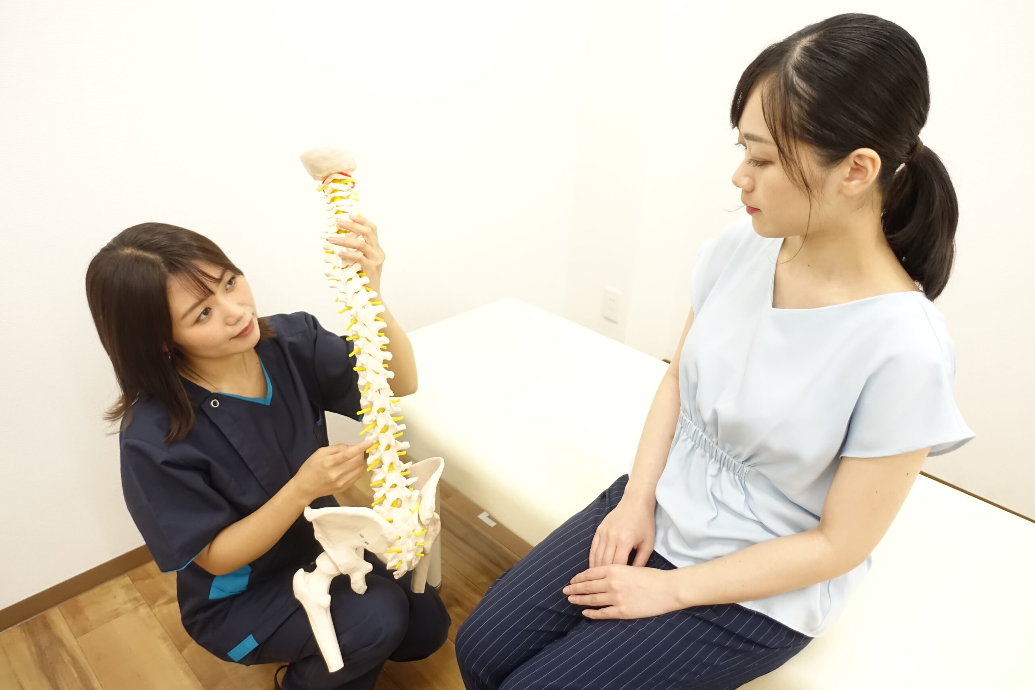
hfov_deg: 73.7
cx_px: 518
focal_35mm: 24
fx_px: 690
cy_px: 345
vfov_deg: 53.1
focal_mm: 8.8
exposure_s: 1/30
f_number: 1.8
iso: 500
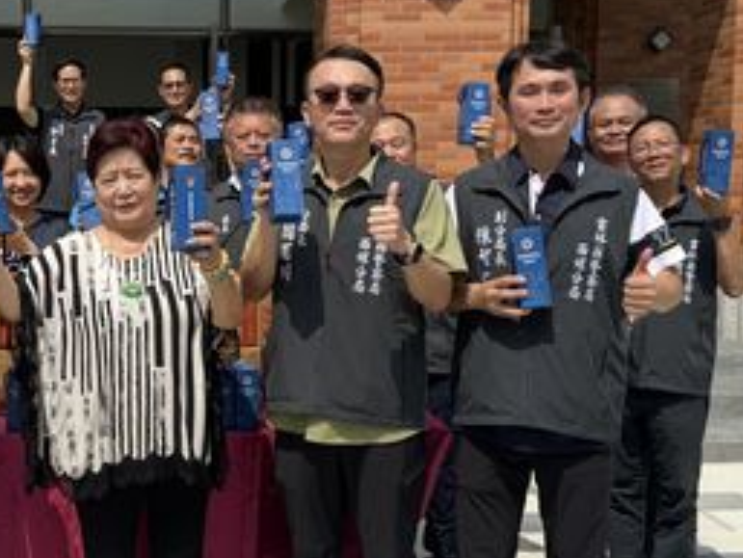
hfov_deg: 33.6
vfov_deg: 26.1
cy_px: 330
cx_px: 182
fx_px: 1203
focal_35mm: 56
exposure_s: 1/4975
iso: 80
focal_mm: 6.76
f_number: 1.78
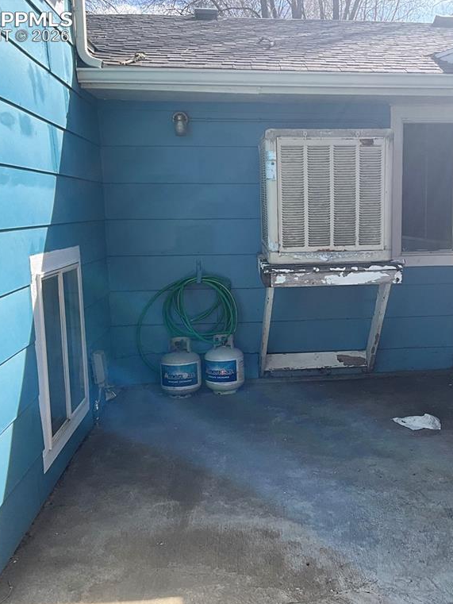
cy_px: 302
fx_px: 680
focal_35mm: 39
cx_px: 320
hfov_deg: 36.3
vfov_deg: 47.9
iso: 25
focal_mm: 3
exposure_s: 1/739
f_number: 1.8
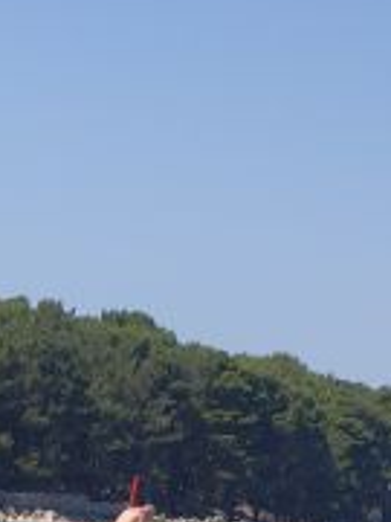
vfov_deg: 11.2
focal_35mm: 139
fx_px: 2093
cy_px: 1348
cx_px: -449
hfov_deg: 9.8
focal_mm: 4.3
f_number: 2.4
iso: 50
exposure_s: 1/1585
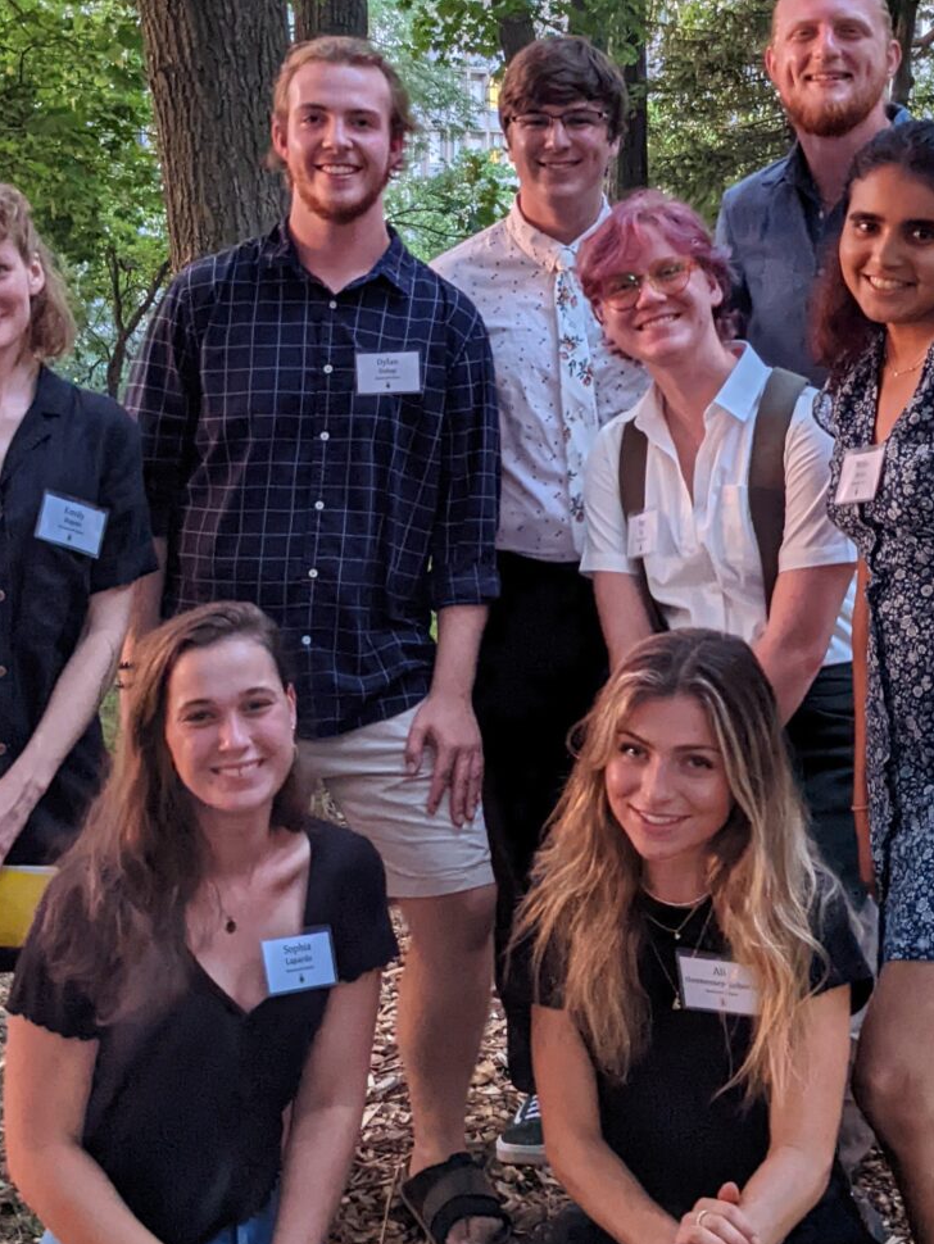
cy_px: 471
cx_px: 649
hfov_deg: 25.5
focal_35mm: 57
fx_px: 2050
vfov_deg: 33.6
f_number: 1.73
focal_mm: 4.38
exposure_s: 1/23.8
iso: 358
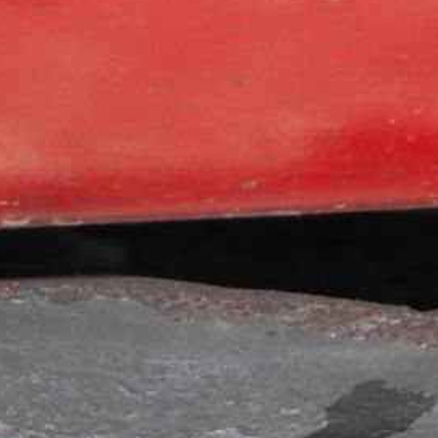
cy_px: 473
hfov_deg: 2.0
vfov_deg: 2.0
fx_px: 12724
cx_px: 362
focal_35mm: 889
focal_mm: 105
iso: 100
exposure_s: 1/125
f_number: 5.6
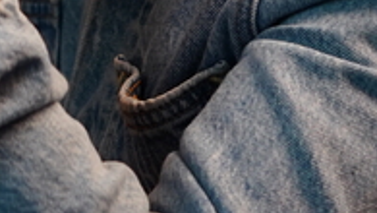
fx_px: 2901
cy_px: -478
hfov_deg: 7.4
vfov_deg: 4.0
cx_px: 83
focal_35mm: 290
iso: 1600
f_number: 4
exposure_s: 1/160
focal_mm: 50
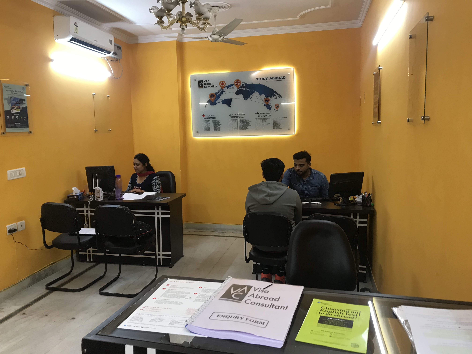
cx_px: 236
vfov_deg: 49.7
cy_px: 177
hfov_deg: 63.4
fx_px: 382
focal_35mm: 28
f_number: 1.8
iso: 32
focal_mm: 3.99
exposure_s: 1/20
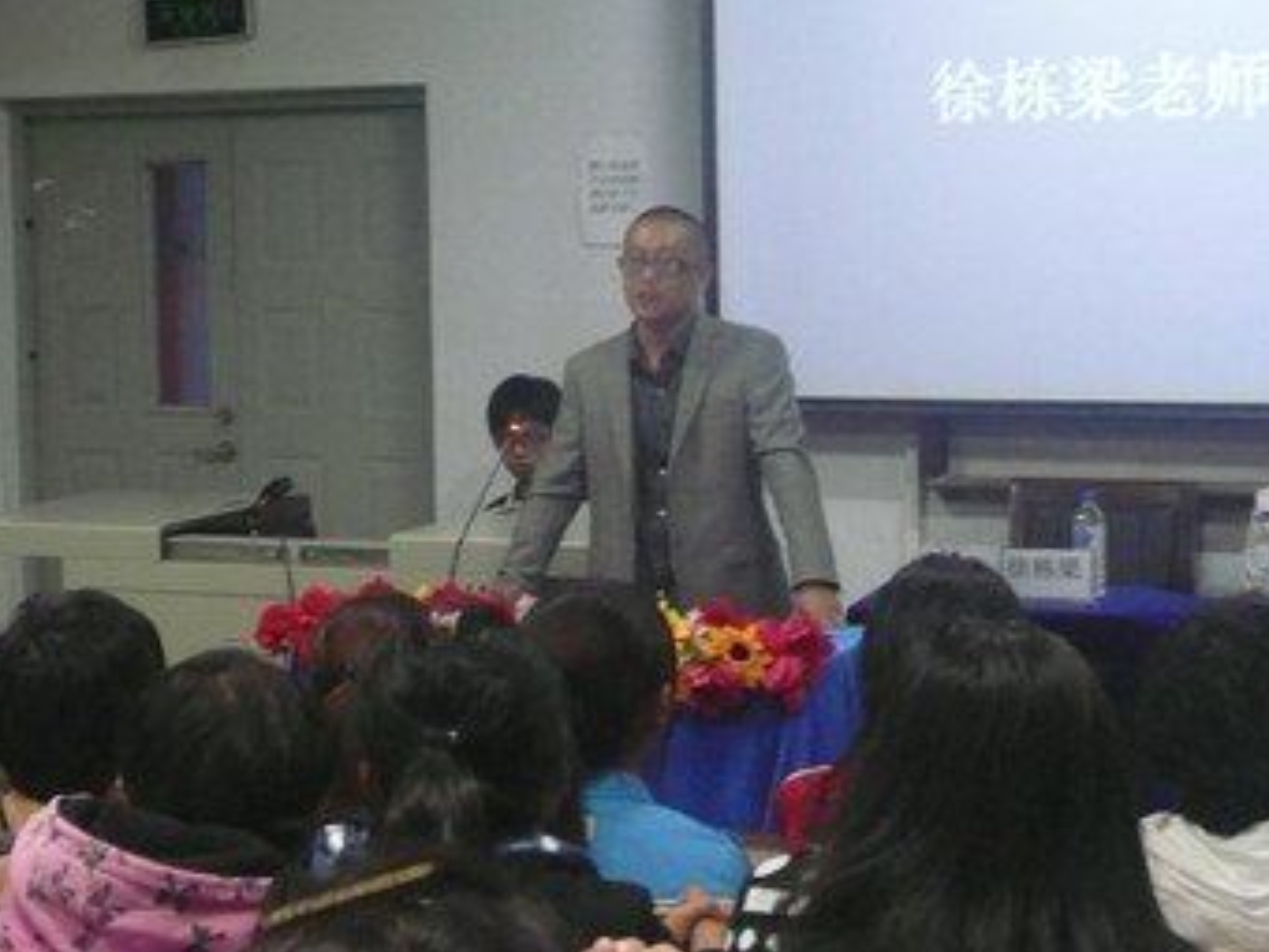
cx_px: 694
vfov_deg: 20.4
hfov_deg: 27.0
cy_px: 398
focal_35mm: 72
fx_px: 2639
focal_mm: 8.1
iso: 400
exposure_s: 1/10
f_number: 3.6
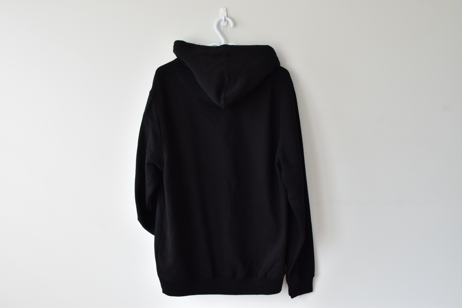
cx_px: 231
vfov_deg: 40.0
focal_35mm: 33
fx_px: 423
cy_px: 154
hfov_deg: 57.2
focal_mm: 22
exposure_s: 1/4
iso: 400
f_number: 16
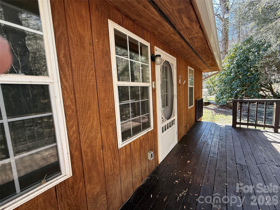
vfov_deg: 85.7
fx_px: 113
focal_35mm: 14
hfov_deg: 102.1
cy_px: 105
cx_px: 140
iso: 80
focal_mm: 2.22
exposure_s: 1/99
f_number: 2.2
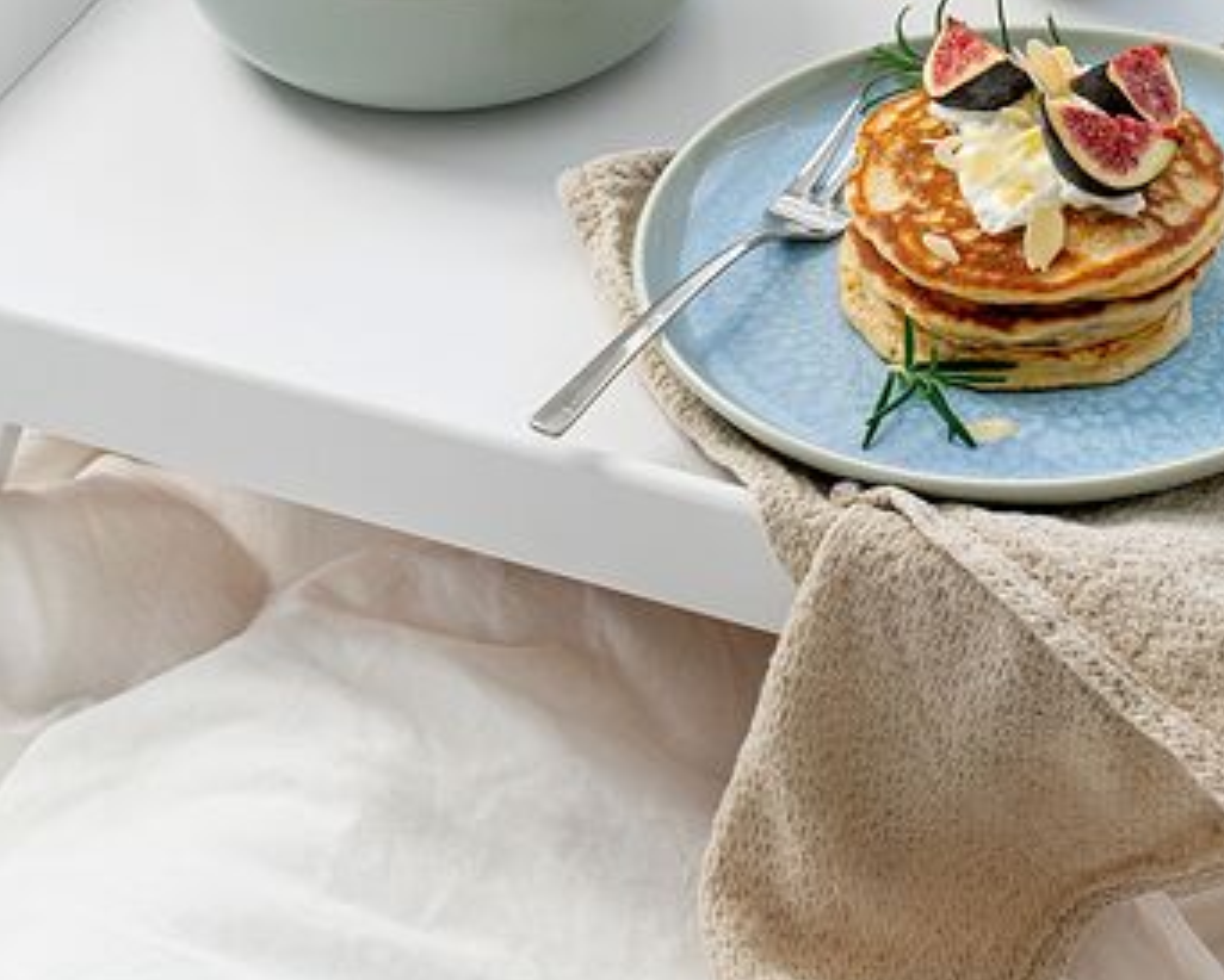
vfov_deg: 12.8
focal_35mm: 119
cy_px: -5
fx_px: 4313
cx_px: 737
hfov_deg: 16.1
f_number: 8
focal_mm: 50
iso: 100
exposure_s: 1/3
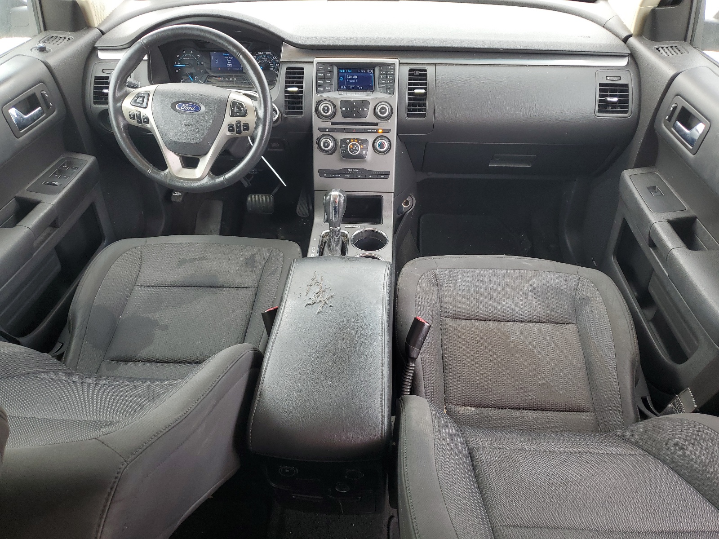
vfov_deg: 53.1
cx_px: 360
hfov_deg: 67.3
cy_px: 270
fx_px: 540
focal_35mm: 26
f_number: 1.5
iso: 50
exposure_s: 1/130
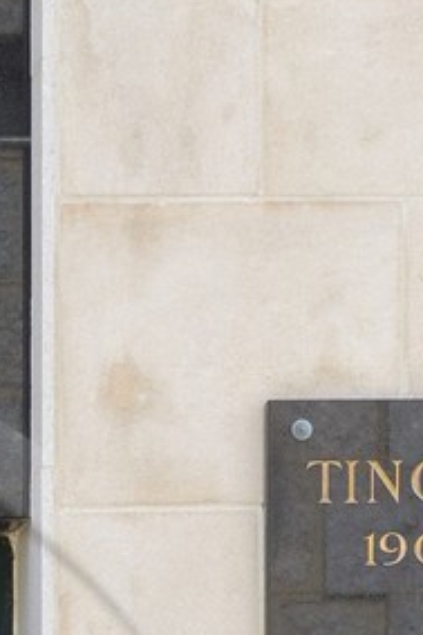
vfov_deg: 8.9
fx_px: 3970
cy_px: 1017
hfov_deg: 6.0
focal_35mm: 225
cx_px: -357
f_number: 8
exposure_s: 1/200
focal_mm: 40
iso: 200
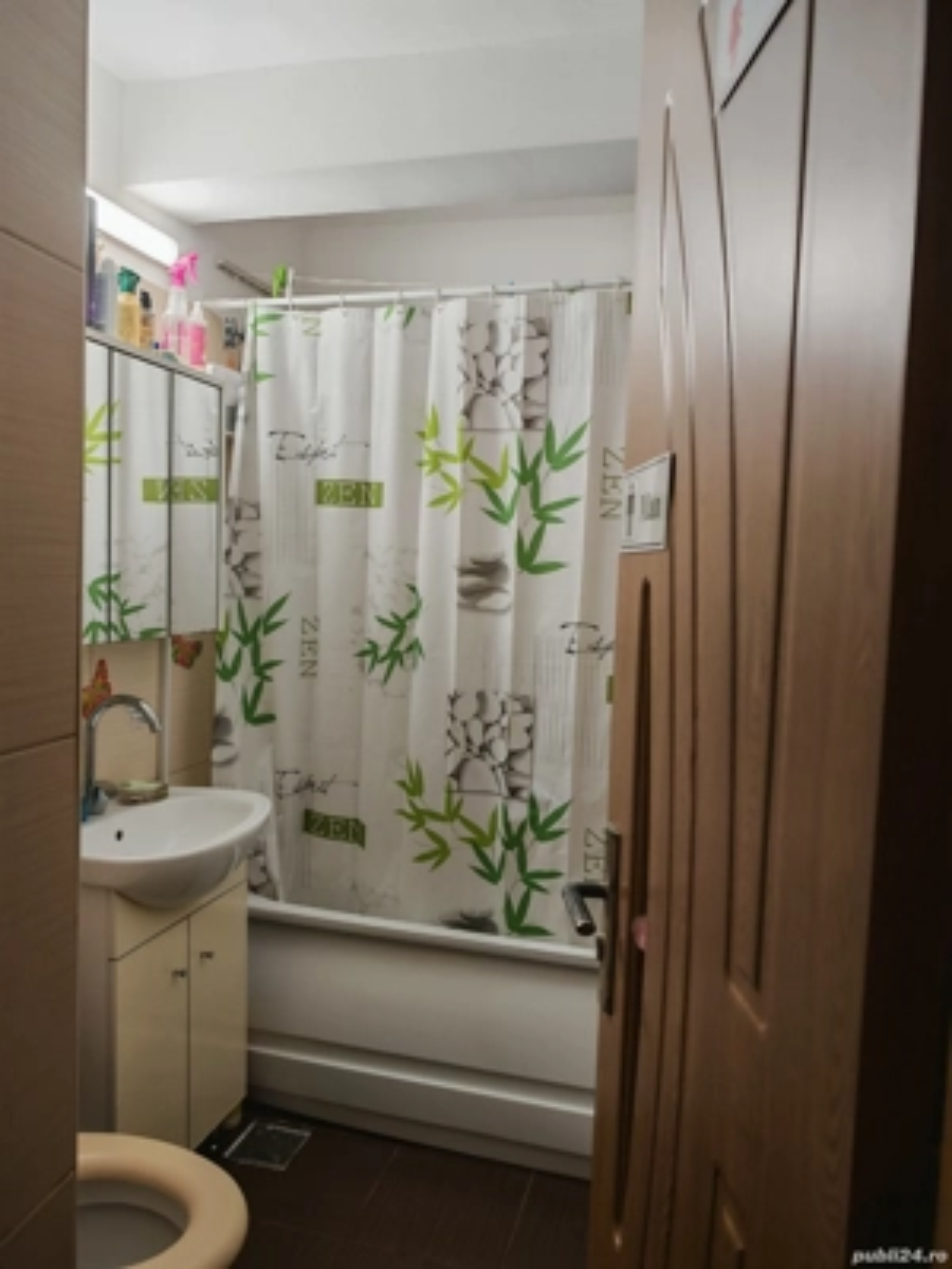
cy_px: 634
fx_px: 880
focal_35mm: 24
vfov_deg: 71.6
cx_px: 476
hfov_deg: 56.8
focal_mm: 6.83
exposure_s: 1/100
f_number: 2
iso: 100
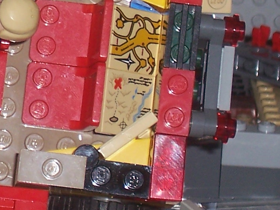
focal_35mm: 299
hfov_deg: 6.6
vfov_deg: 5.0
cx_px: -97
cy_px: -41
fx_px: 2419
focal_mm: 13.5
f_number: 4.1
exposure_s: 1/90
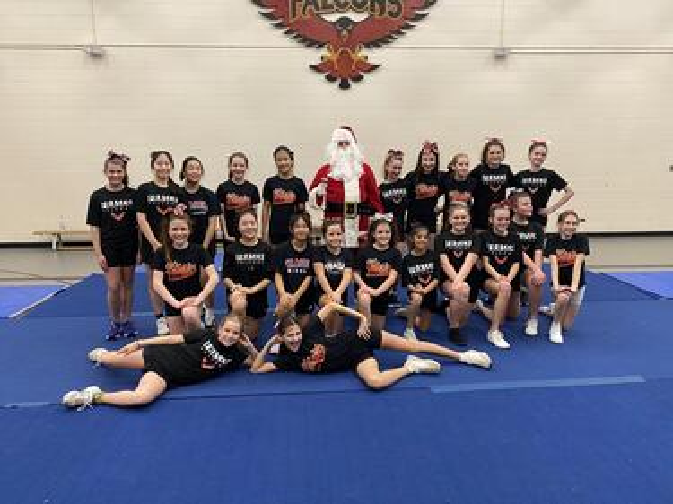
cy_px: 252
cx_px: 336
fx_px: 505
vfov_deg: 53.0
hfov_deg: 67.3
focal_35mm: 26
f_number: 1.8
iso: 250
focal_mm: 4.25
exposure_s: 1/60
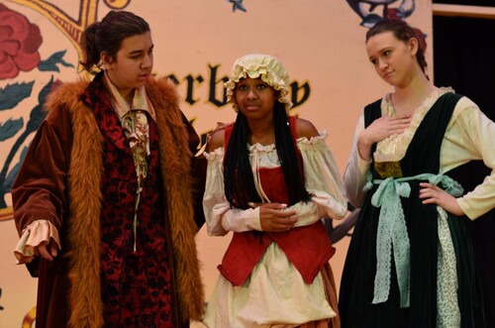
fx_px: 1029
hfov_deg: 27.0
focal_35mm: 75
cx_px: 248
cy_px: 164
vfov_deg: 18.1
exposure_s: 1/60
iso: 1000
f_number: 2.5
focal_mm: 50
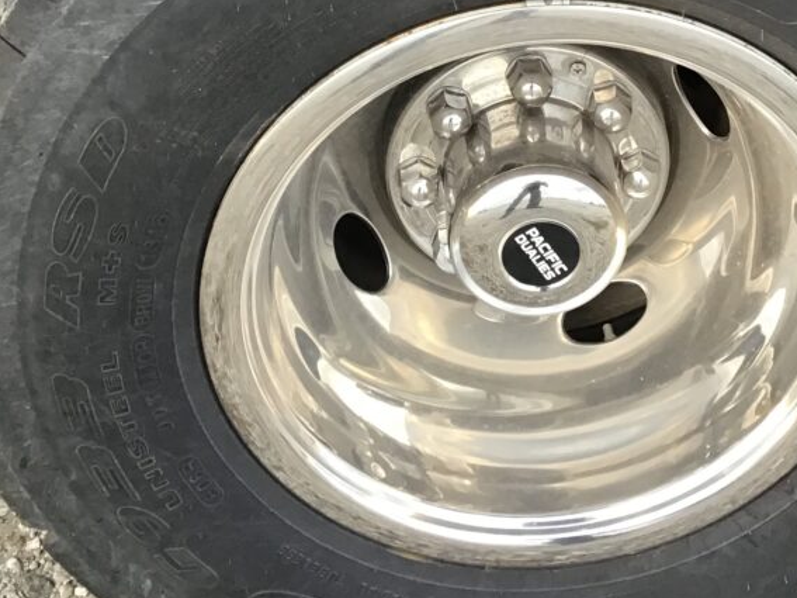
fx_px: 1473
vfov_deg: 22.3
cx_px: 529
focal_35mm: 64
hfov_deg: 30.1
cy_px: 51
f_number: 2.4
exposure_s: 1/30
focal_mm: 3.3
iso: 40
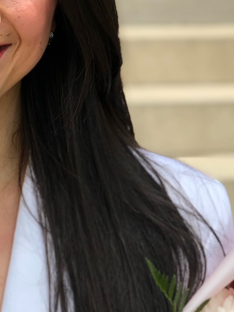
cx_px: -28
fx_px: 1343
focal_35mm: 149
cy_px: 58
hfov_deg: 9.8
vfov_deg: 13.2
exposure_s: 1/173
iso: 16
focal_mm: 6
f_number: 2.4
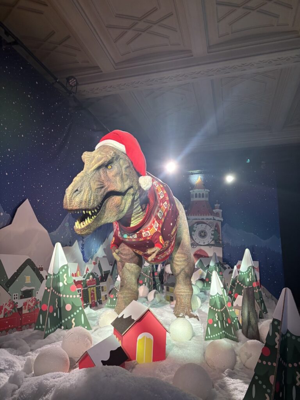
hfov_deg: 53.1
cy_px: 200
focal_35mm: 26
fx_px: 300
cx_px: 150
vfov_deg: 67.3
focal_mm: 5.96
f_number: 1.6
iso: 320
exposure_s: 1/59
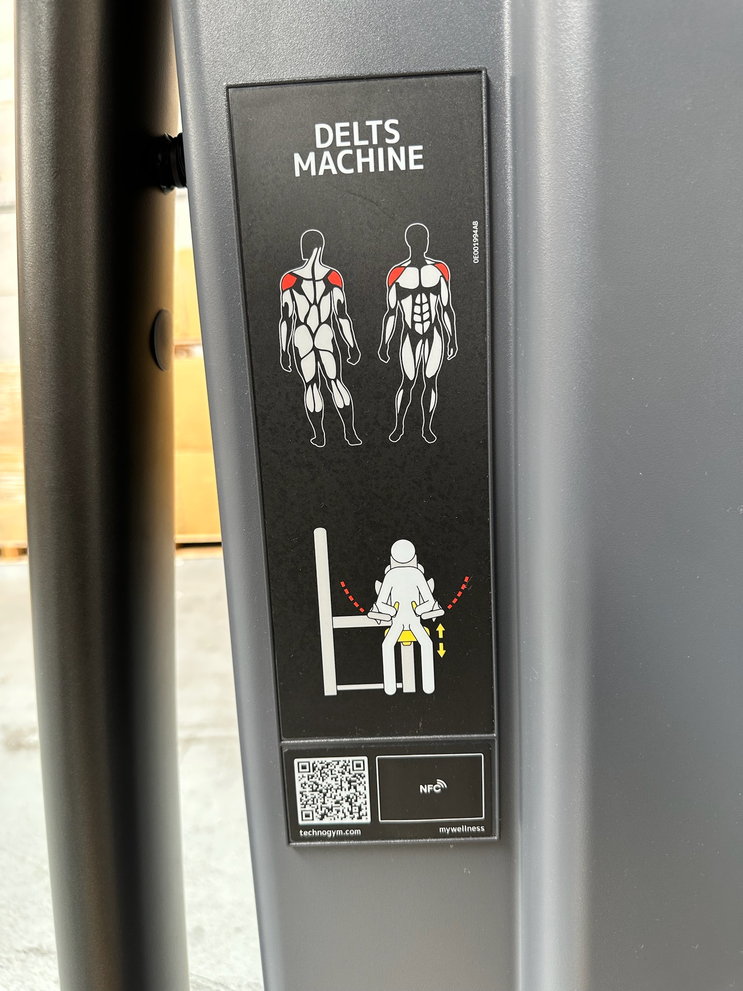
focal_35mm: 24
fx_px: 687
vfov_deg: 71.6
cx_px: 372
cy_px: 496
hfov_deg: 56.8
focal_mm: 6.86
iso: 125
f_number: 1.78
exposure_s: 1/50
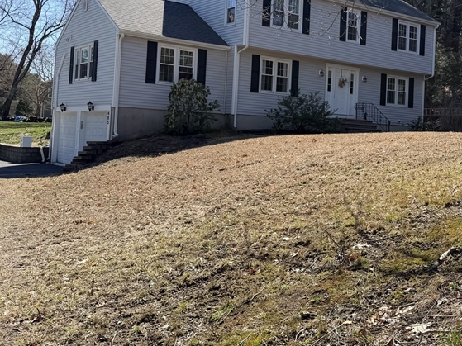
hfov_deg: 42.2
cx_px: 320
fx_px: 587
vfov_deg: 32.5
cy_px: 109
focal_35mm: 44
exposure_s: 1/2611
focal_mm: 6.76
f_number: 1.78
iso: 80
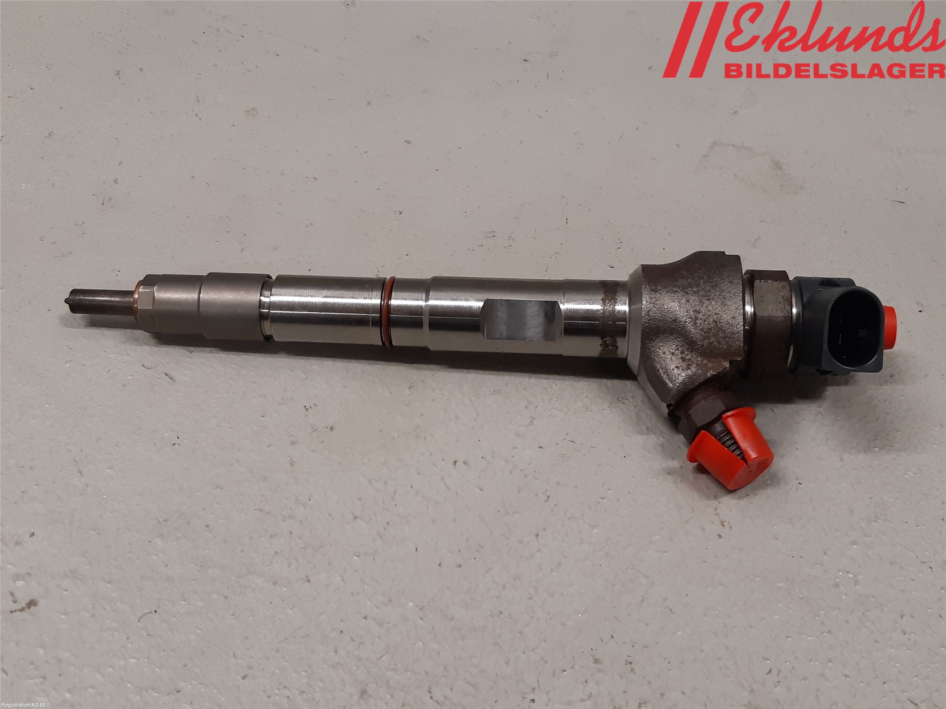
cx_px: 473
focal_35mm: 26
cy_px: 354
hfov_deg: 67.3
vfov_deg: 53.1
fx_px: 711
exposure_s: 1/50
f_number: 1.7
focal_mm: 3.93
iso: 100
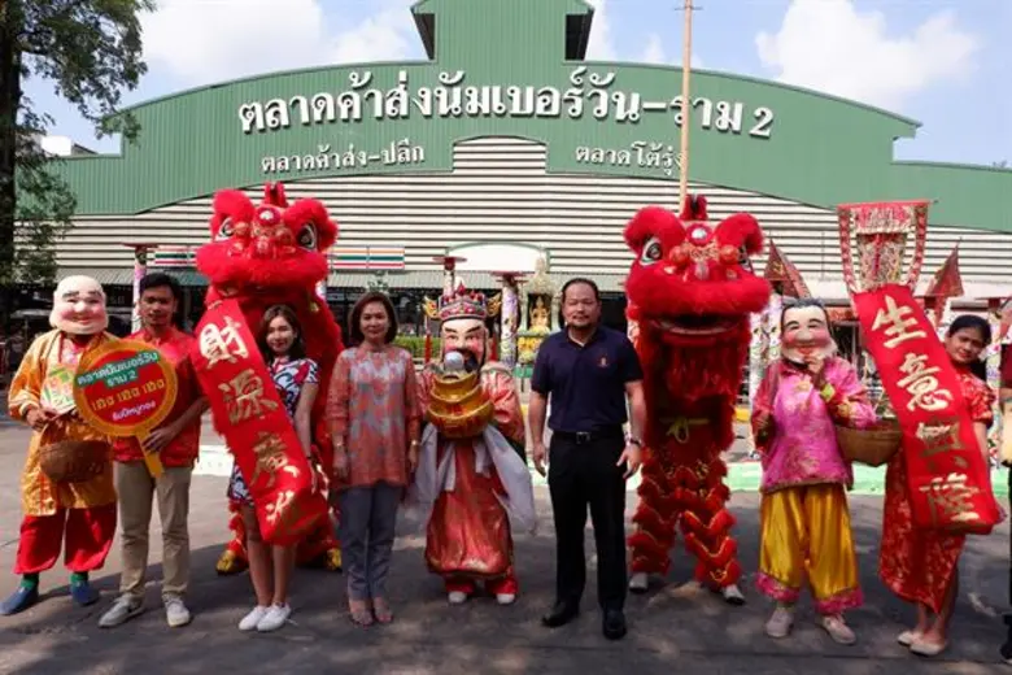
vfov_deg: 53.1
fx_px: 675
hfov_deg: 73.7
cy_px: 338
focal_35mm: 24
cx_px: 506
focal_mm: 16
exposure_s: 1/1000
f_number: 4
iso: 200
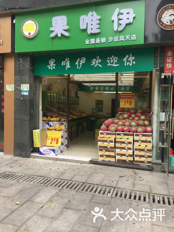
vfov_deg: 61.7
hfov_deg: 48.2
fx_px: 194
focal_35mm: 29
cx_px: 87
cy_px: 116
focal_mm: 4.15
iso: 25
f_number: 2.2
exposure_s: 1/256
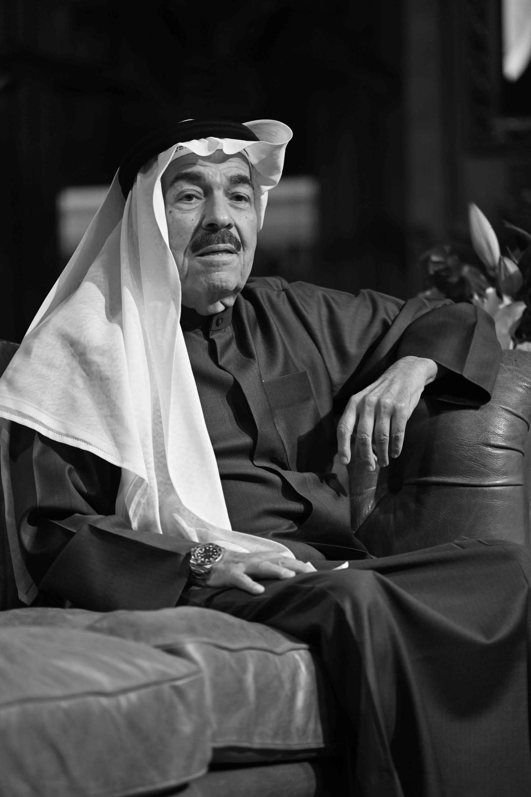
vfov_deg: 10.3
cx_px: 266
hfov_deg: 6.9
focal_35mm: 200
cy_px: 398
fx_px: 4425
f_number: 2.8
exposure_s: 1/60
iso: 800
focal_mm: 200
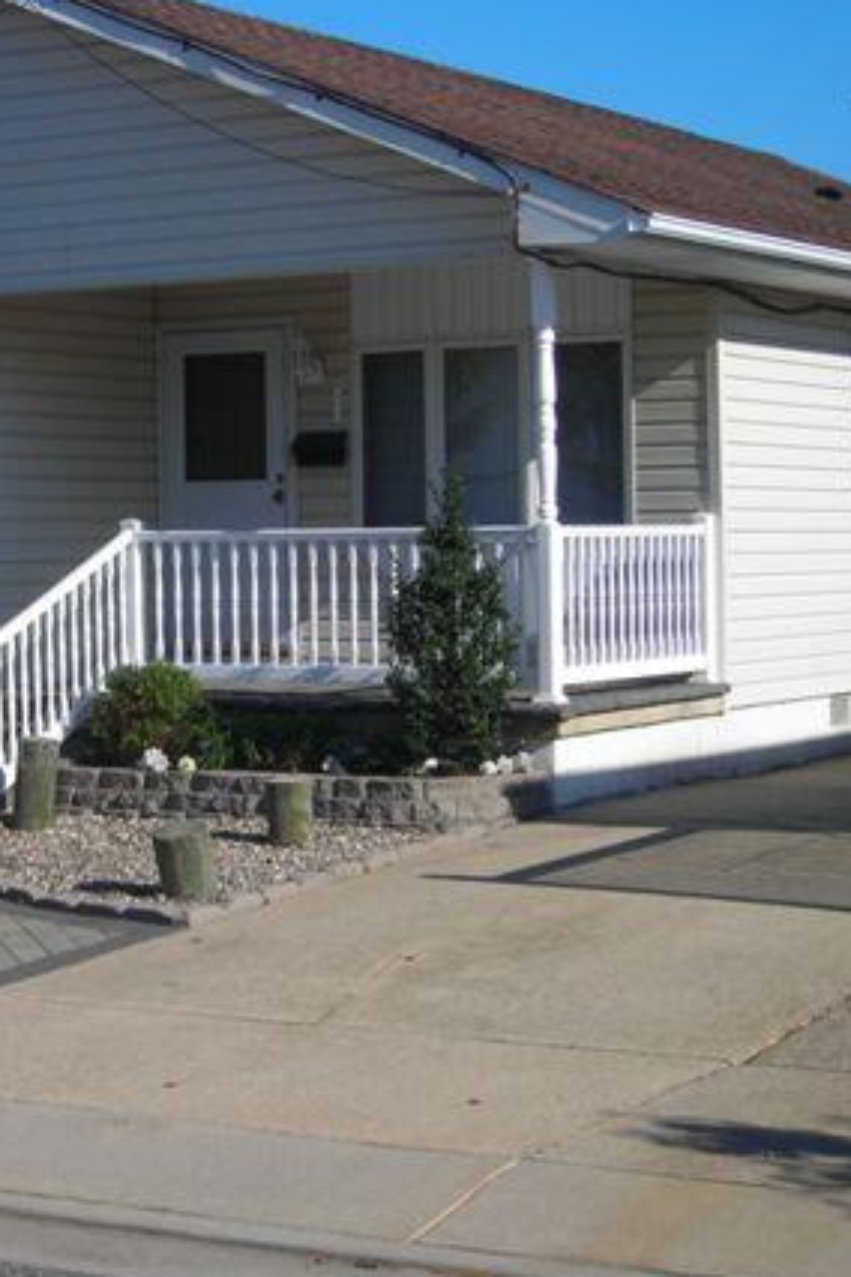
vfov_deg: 23.6
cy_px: 591
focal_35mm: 86
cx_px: 138
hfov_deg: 15.8
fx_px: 3049
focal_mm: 9.1
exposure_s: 1/185
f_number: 7.3
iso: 50
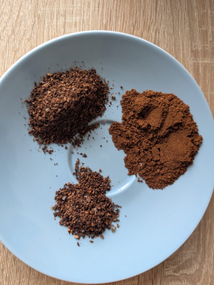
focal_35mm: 24
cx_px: 107
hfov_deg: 56.9
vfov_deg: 71.5
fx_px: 197
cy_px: 142
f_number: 1.68
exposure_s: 1/62.2
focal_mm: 6.9
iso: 219
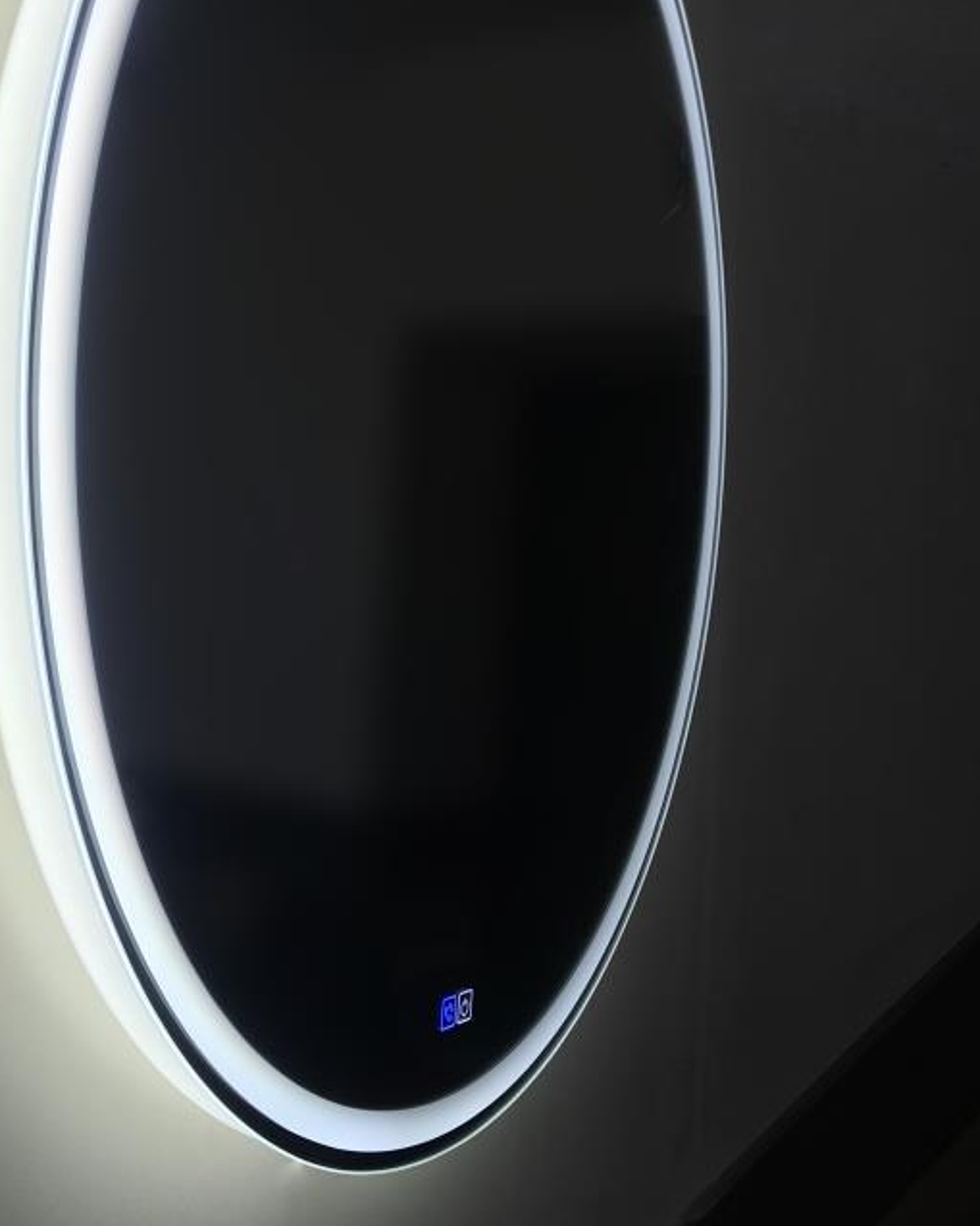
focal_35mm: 44
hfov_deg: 33.6
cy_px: 455
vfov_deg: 41.7
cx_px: 260
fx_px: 1595
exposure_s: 1/133
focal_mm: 3.99
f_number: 1.8
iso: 20
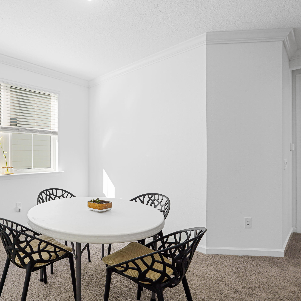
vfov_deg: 74.8
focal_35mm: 20
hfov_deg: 70.4
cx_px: 80
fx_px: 197
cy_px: 155
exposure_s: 1/20
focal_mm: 10
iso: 100
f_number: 5.6
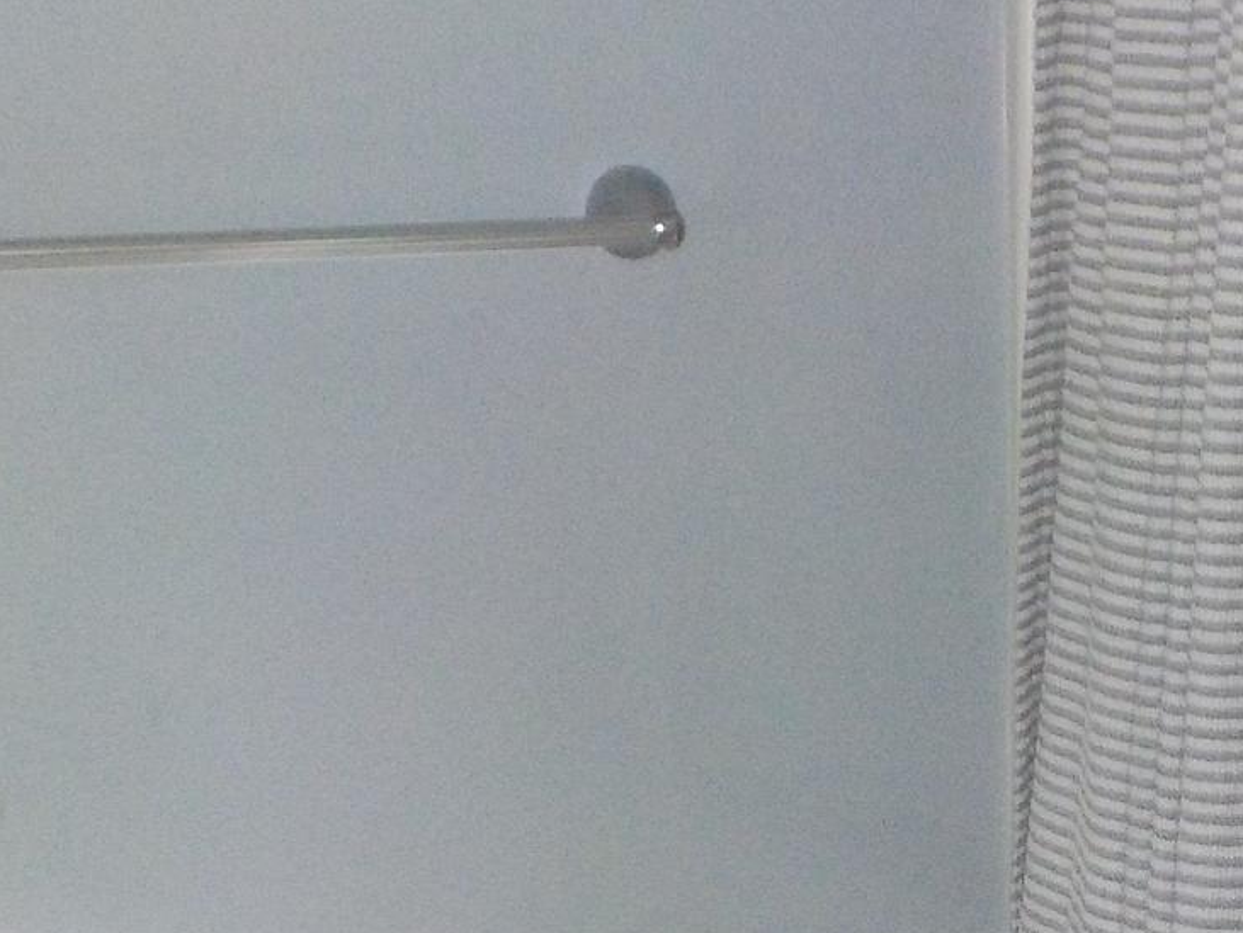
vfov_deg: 17.2
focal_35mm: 84
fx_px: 3018
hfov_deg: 22.5
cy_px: 952
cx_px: 1194
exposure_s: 1/15
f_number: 3.3
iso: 500
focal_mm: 4.1
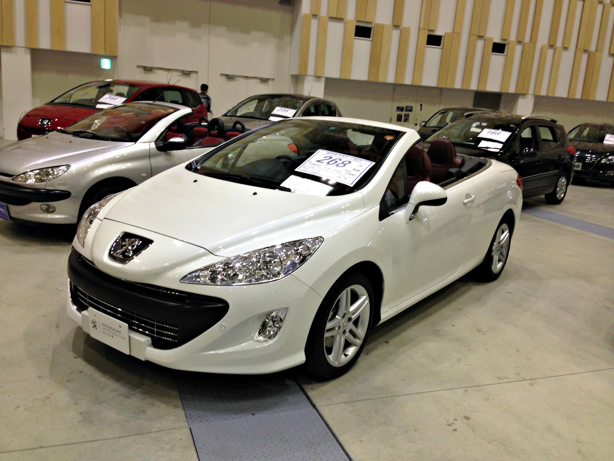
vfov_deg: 42.9
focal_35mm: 33
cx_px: 307
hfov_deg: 55.4
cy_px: 230
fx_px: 585
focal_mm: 4.12
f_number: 2.4
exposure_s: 1/20
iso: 64
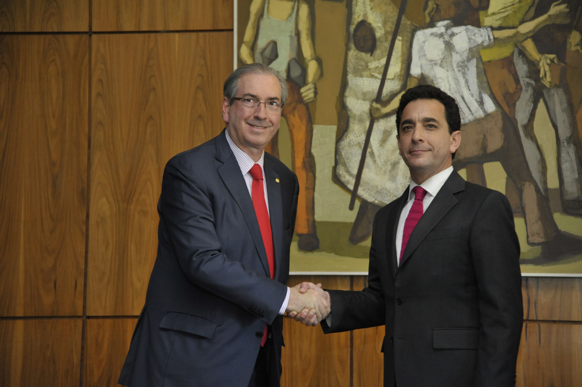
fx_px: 1616
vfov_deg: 13.7
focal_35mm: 100
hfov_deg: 20.4
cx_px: 291
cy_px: 194
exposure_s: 1/125
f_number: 4
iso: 2500
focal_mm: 100
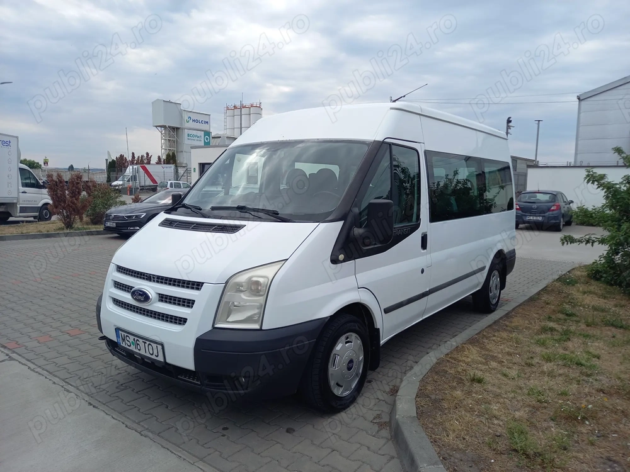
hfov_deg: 69.4
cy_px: 236
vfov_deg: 54.9
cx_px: 315
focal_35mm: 25
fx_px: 455
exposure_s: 1/782
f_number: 1.8
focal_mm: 4.65
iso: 50
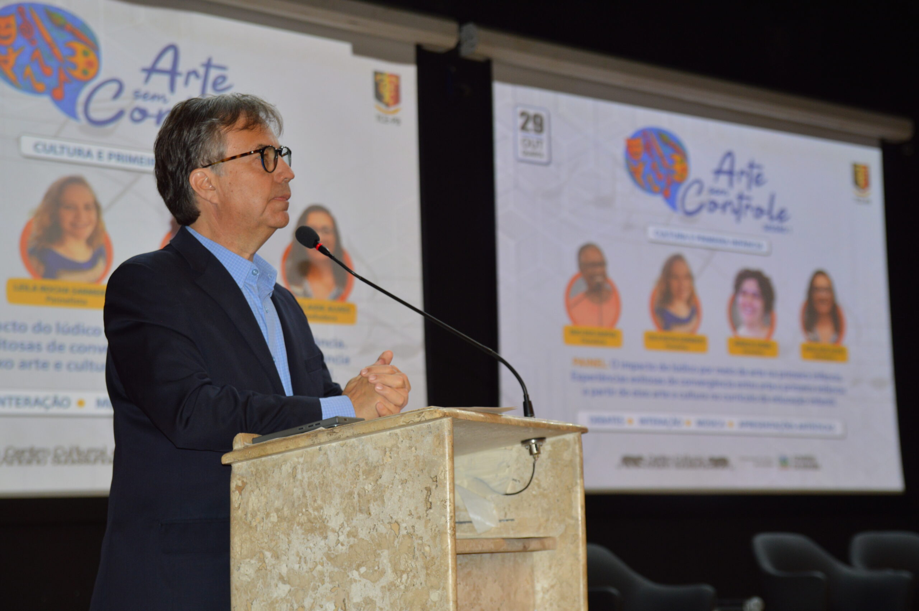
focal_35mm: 69
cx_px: 460
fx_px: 1760
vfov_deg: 19.7
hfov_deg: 29.3
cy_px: 306
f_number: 4
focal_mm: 46
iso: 400
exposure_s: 1/60
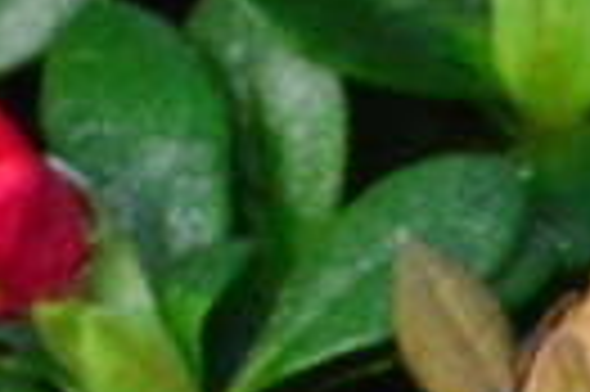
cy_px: 1525
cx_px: -293
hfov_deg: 0.6
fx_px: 57519
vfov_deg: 0.4
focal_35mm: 3514
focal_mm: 300
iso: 6400
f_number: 22
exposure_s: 1/80
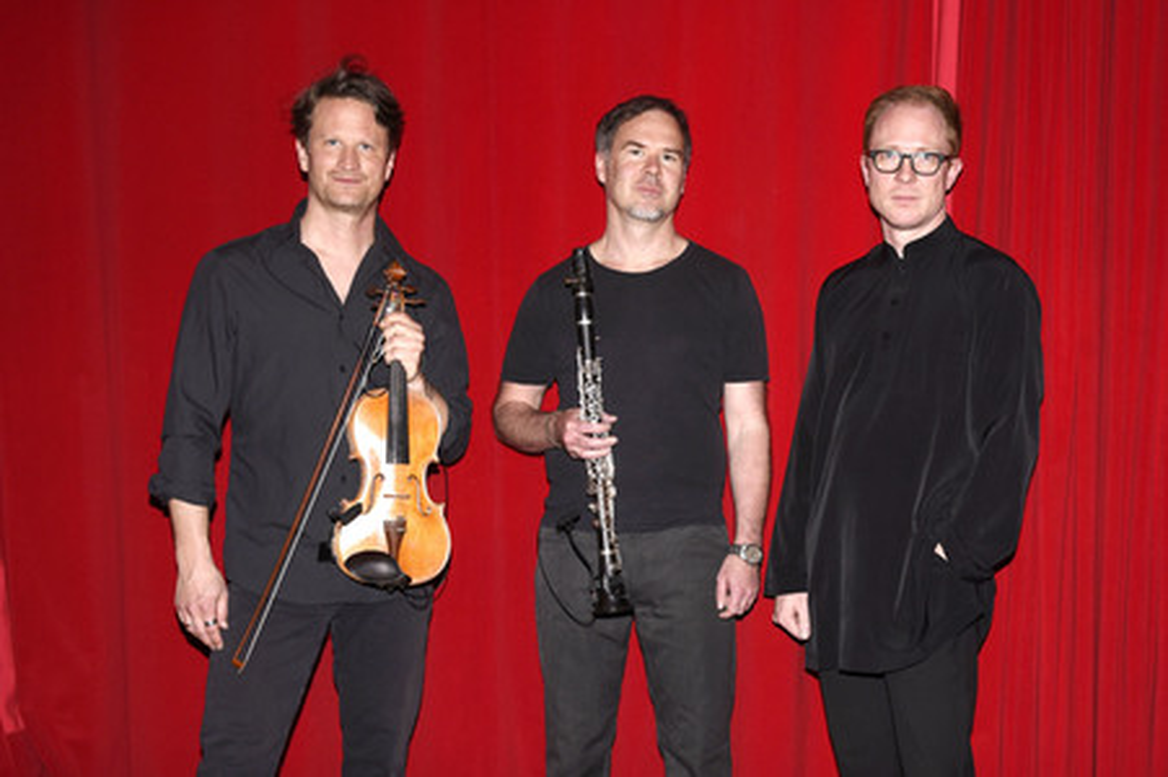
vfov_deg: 38.8
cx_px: 584
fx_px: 1102
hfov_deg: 55.8
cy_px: 388
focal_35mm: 34
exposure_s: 1/160
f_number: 6.3
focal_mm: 34
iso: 500
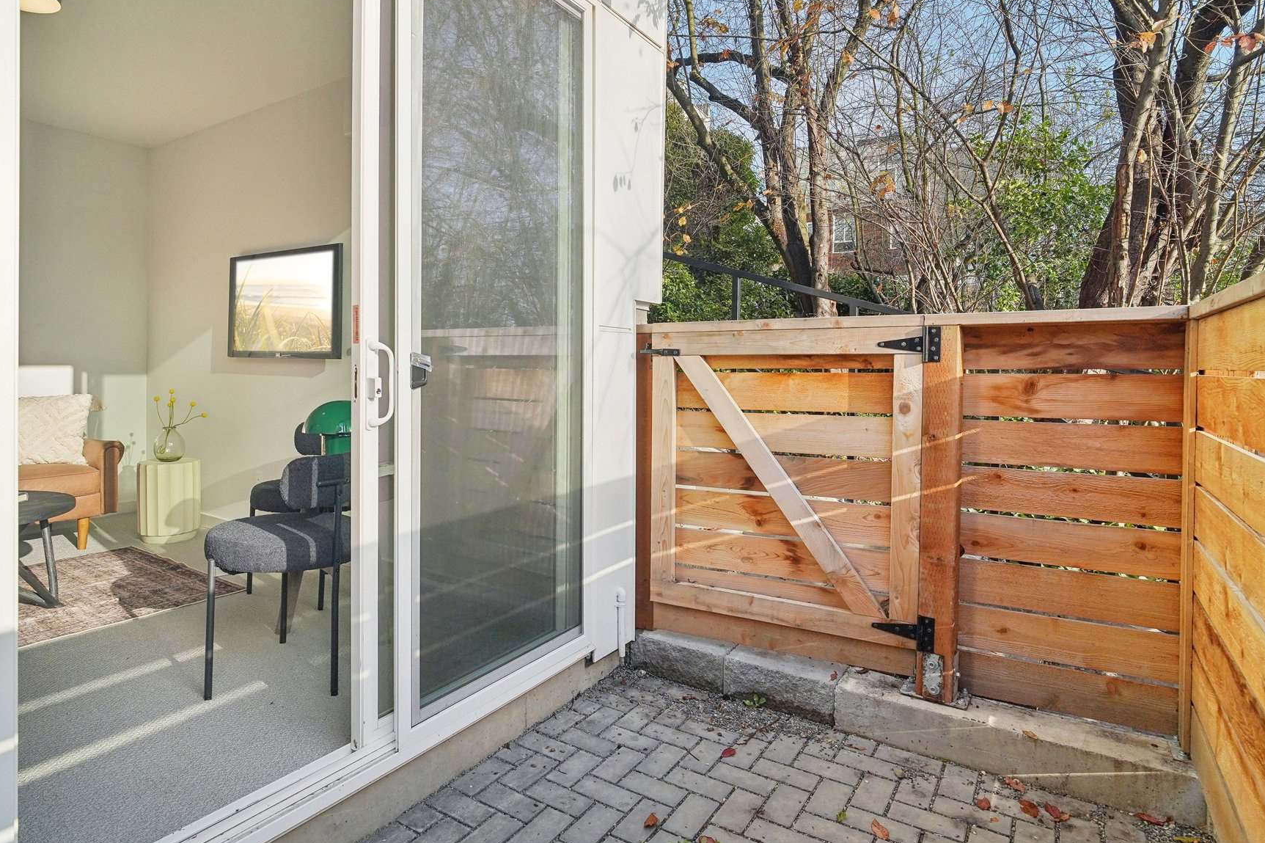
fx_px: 667
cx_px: 579
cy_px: 390
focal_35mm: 19
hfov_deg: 86.7
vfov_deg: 64.4
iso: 800
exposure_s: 1/400
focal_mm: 16
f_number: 8
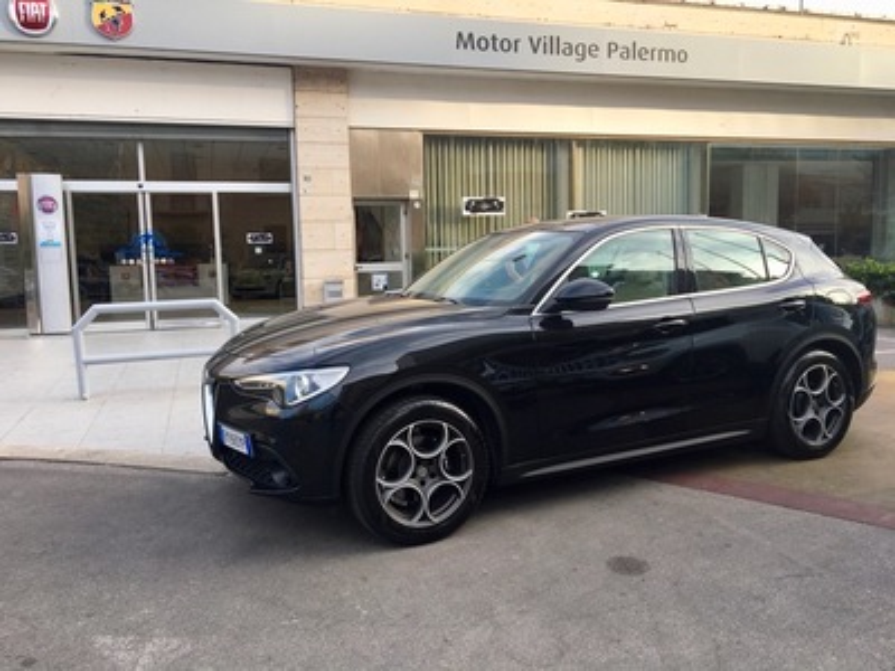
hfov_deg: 61.7
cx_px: 448
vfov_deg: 48.2
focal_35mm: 29
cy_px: 336
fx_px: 750
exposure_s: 1/174
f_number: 2.2
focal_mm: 4.15
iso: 25
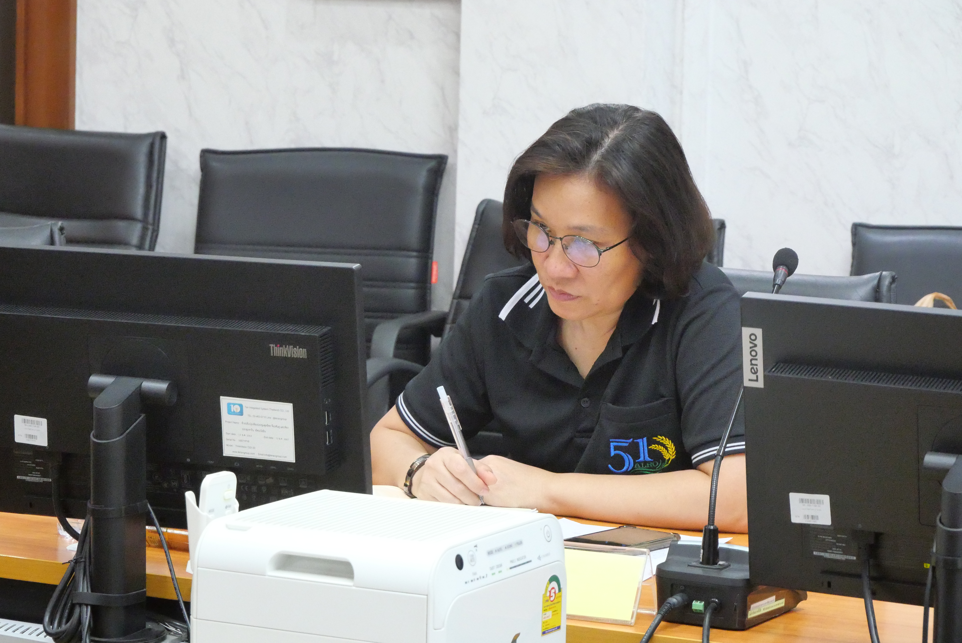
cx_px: 481
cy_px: 322
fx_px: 3315
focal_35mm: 124
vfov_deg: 11.1
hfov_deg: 16.5
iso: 6400
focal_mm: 60
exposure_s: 1/50
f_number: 7.1
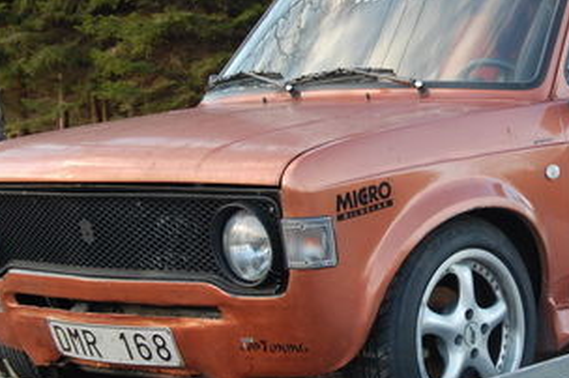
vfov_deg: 13.5
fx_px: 1595
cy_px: 142
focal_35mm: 101
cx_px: 440
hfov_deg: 20.1
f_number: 5.6
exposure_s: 1/125
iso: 400
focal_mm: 32
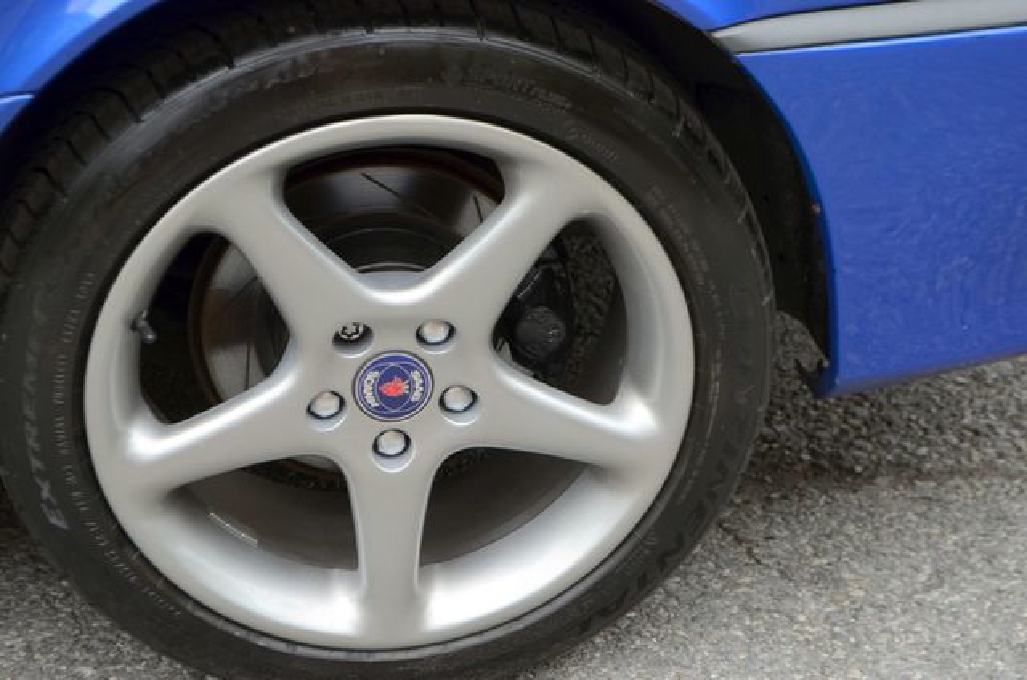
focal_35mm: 82
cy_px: 340
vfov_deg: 16.5
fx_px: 2349
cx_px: 514
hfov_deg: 24.7
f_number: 6.3
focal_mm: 55
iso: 200
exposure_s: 1/160
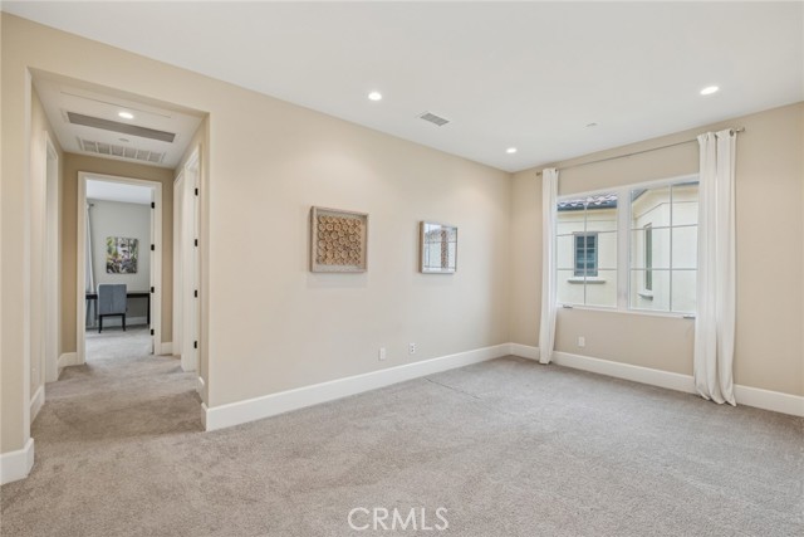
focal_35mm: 15
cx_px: 402
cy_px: 268
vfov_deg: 77.4
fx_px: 335
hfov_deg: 100.4
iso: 200
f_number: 8
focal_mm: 10
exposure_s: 1/10
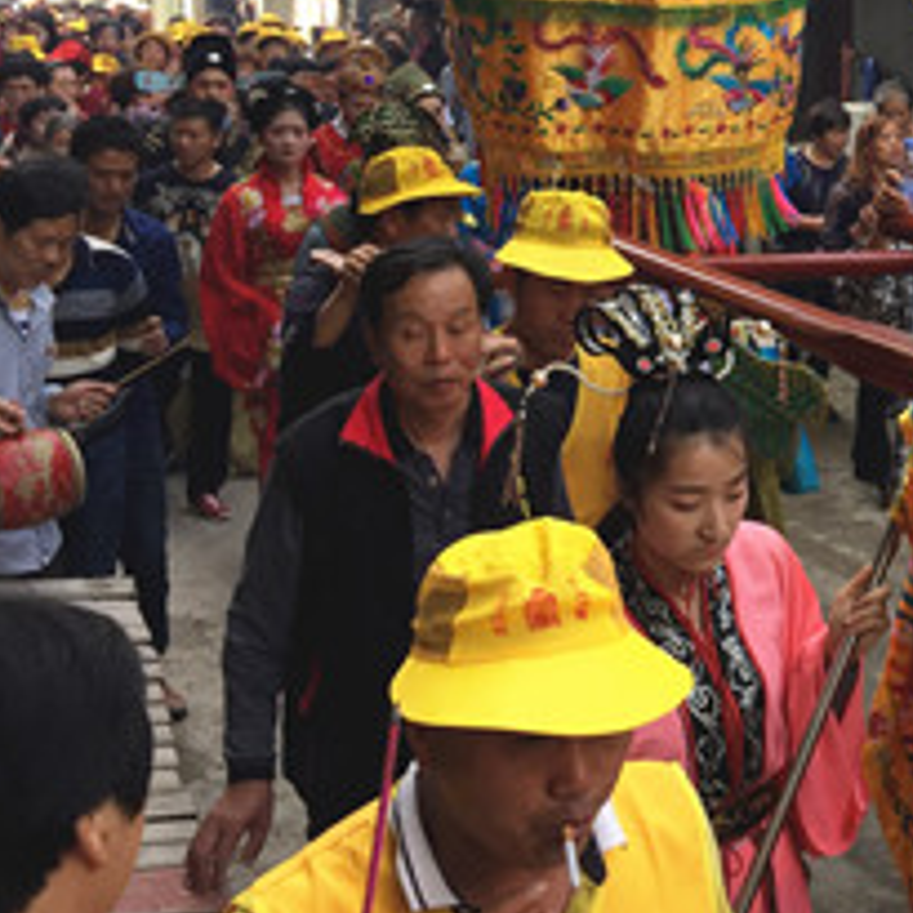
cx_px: 1105
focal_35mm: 65
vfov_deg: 25.9
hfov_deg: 24.0
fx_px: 1940
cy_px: 151
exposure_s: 1/335
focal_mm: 4.15
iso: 32
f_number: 2.2
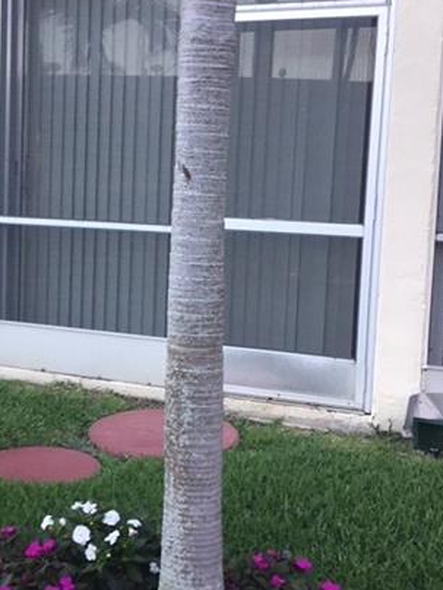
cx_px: 91
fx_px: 1007
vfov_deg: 32.7
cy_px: 264
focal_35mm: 59
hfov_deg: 24.4
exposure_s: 1/50
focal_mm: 3.3
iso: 32
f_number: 2.4
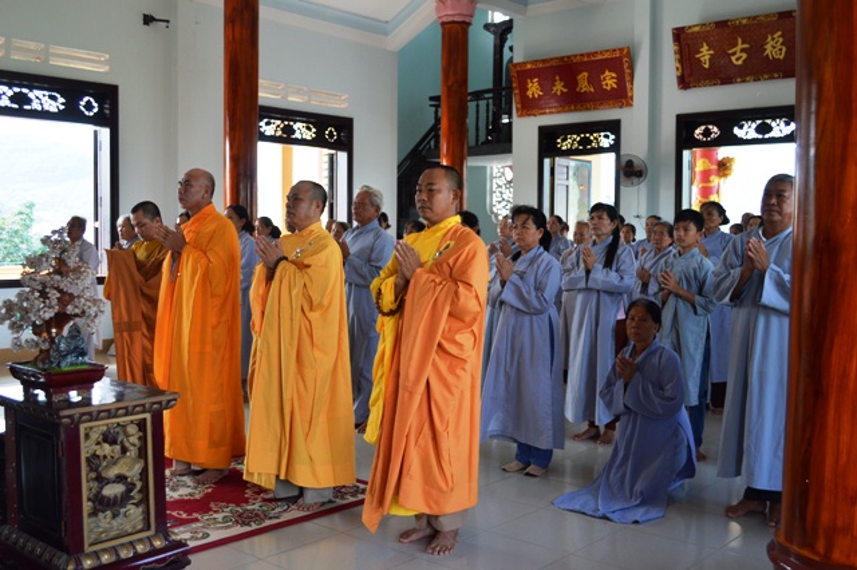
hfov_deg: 53.2
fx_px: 857
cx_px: 428
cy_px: 285
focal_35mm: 36
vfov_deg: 36.8
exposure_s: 1/125
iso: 250
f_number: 5.6
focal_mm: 24
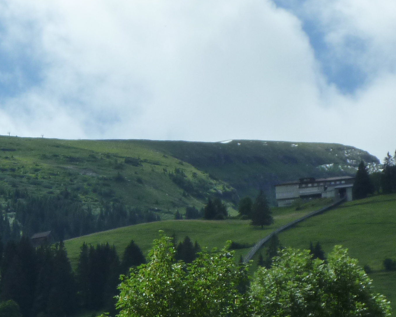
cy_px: 219
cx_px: 63
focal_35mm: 296
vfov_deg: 5.2
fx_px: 3469
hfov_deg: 6.5
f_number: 5.7
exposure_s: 1/500
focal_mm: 18.3
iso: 125
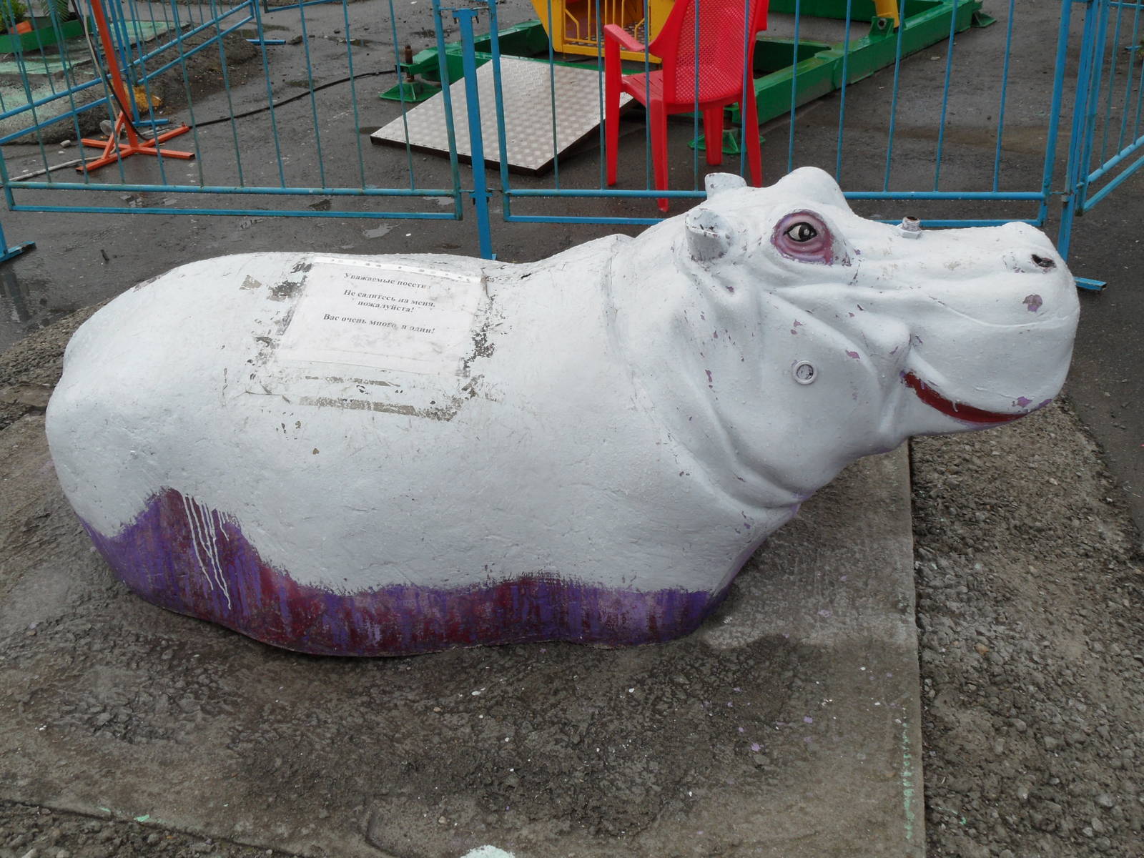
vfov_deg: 44.2
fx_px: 1058
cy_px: 429
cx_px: 572
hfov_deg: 56.8
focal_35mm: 32
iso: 80
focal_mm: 5.3
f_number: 5
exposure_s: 1/250
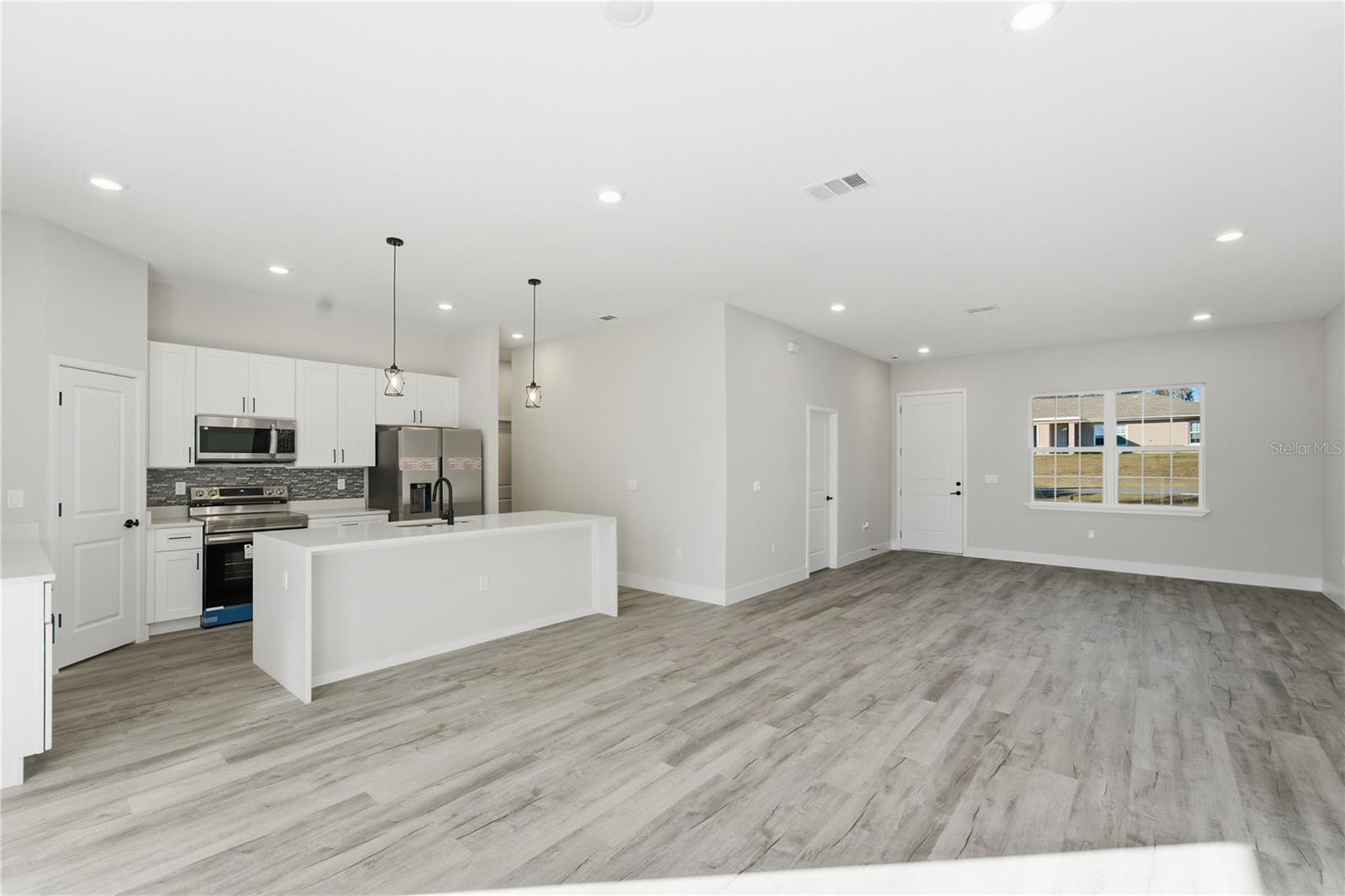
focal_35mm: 14
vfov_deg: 81.2
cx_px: 672
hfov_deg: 104.3
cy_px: 448
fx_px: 523
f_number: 7.1
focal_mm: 14
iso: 400
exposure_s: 1/3200
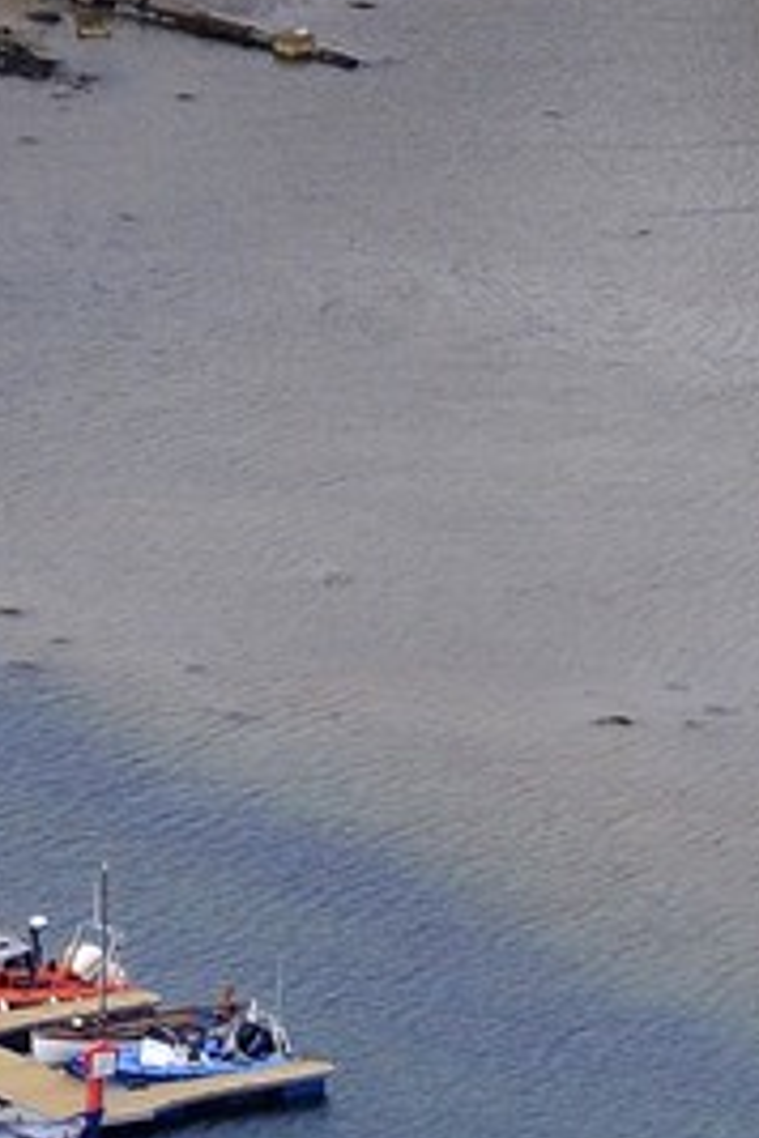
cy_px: -955
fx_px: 34089
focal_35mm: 1078
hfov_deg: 1.3
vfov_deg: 1.9
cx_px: -1439
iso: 400
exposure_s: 1/800
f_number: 7.1
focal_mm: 180
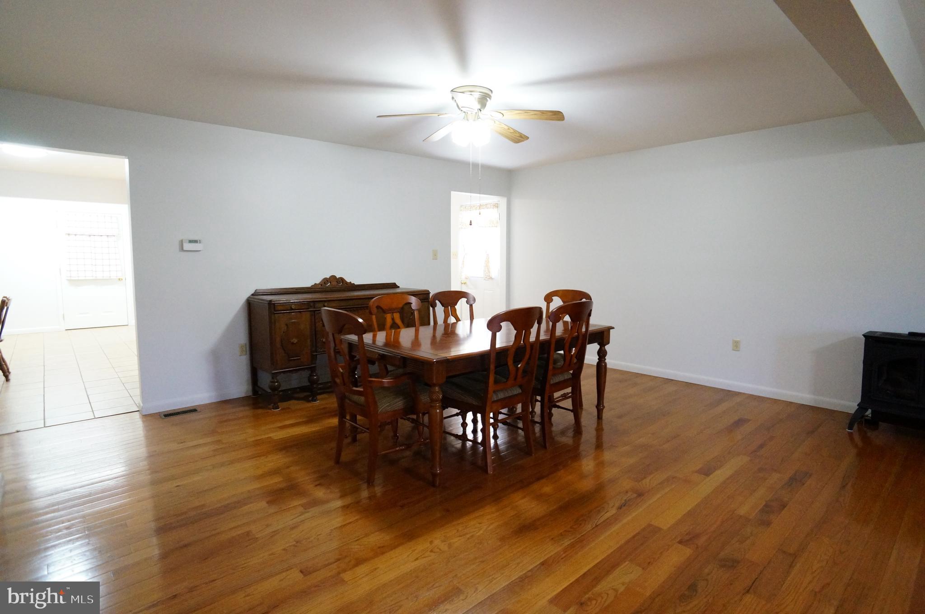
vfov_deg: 53.0
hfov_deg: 73.8
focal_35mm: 24
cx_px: 462
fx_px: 616
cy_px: 307
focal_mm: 16
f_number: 4
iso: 2500
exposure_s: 1/60
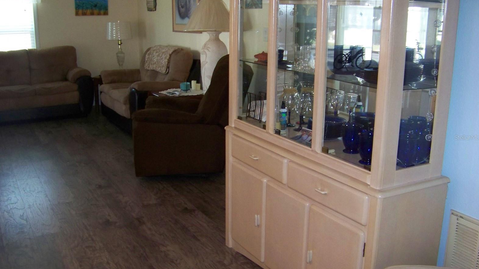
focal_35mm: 40
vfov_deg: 29.7
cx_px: 239
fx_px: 508
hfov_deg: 50.5
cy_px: 137
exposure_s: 1/30
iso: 200
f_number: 2.8
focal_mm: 5.85
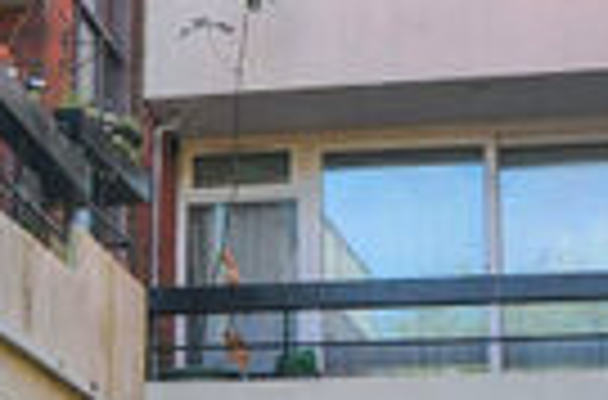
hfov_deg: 15.4
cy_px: 204
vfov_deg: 10.3
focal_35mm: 133
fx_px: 2232
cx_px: 158
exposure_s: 1/160
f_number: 6.3
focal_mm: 17
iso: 200
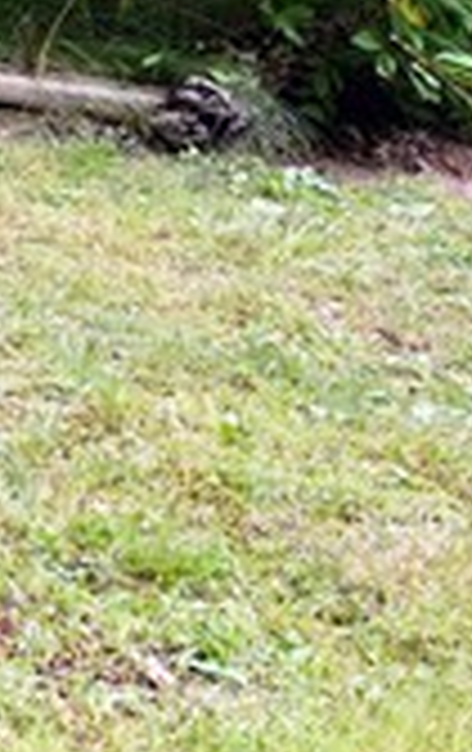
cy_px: -504
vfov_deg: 15.6
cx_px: -1663
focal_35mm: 119
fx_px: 2439
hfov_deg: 6.9
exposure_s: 1/20
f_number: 5.6
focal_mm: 18
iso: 400
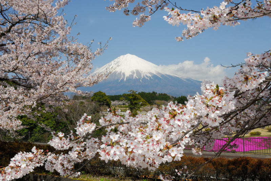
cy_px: 90
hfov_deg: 44.9
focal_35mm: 44
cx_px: 136
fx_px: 328
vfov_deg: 30.9
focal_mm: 29
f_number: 22
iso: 200
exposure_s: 1/100
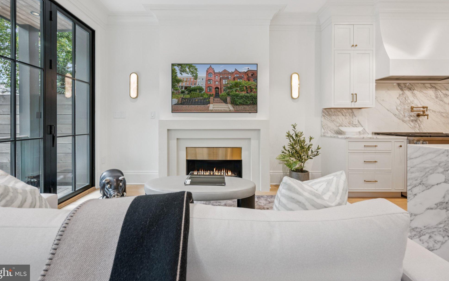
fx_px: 184
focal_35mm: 15
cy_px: 124
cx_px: 215
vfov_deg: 74.5
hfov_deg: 101.4
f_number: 7.1
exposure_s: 1/40
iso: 400
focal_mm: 14
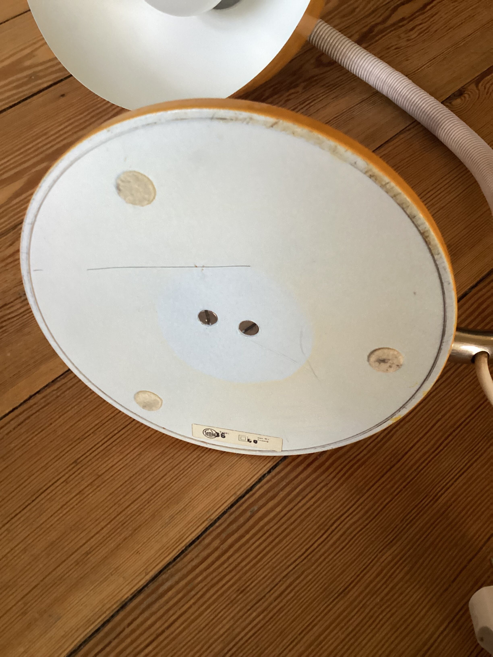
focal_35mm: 31
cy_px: 328
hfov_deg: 45.4
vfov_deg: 58.4
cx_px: 246
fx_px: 589
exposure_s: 1/40
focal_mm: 3.3
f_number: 2.4
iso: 250
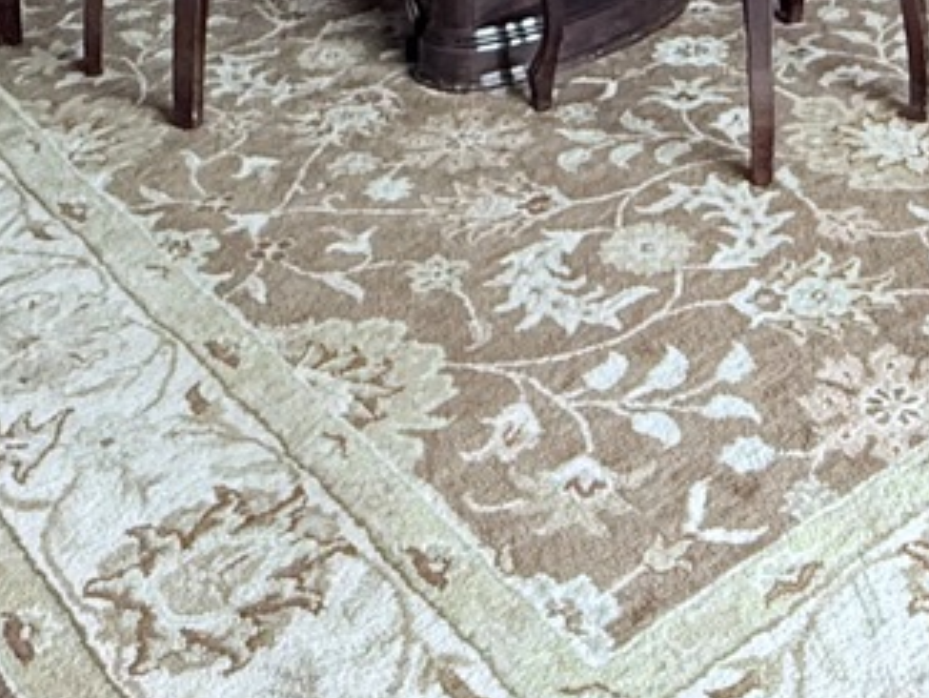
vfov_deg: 17.9
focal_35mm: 62
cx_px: 772
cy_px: -626
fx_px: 1665
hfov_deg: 30.3
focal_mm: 2.22
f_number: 2.2
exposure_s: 1/120
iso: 400
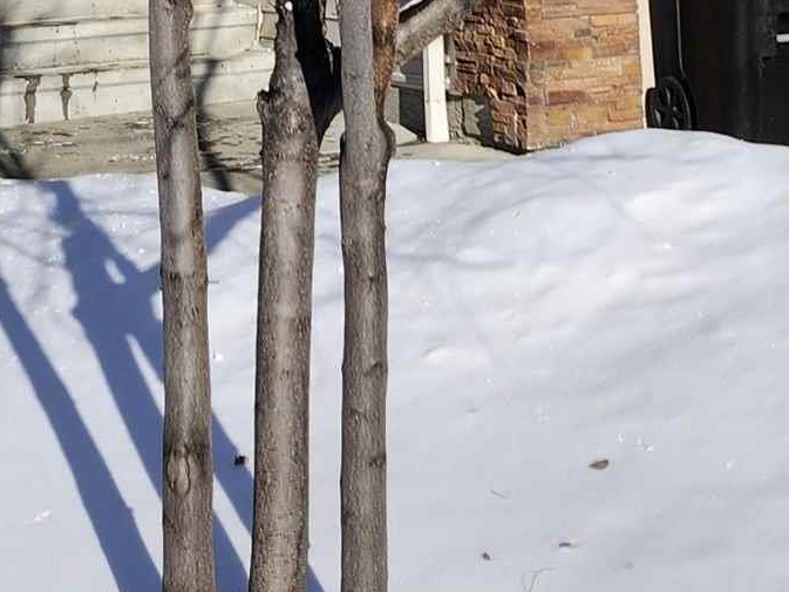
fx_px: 2394
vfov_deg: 12.1
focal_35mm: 105
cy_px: -692
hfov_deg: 18.7
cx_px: 381
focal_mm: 5.54
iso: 25
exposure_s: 1/2105
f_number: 1.8
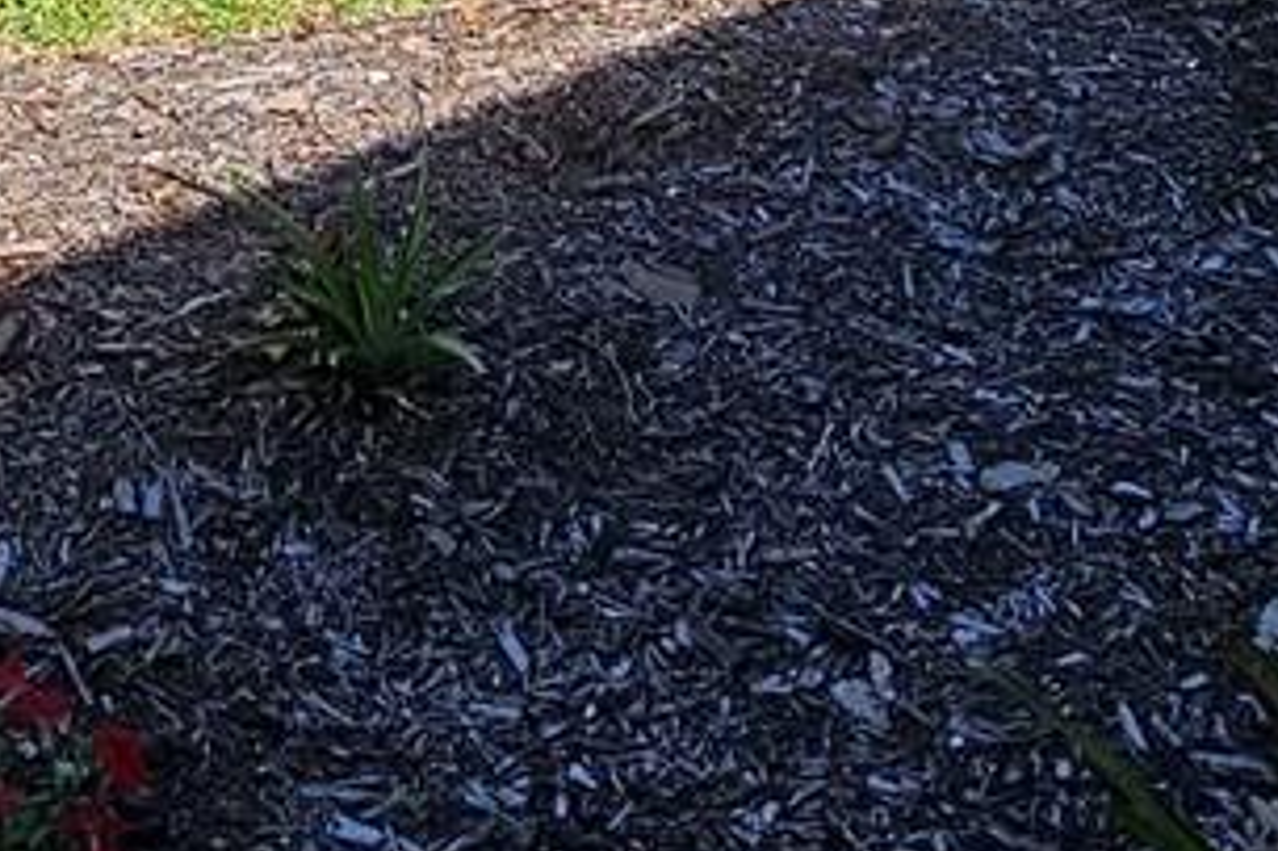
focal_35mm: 71
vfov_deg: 15.3
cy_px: -876
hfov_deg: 27.6
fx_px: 2519
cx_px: 159
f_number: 2.2
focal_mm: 2.2
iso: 50
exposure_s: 1/1936
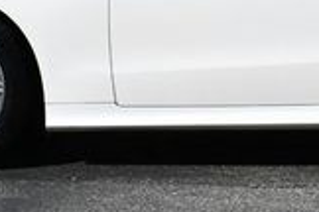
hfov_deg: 11.7
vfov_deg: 7.7
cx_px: 337
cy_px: -153
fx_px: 1542
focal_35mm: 174
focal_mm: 22
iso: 100
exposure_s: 1/400
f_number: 10
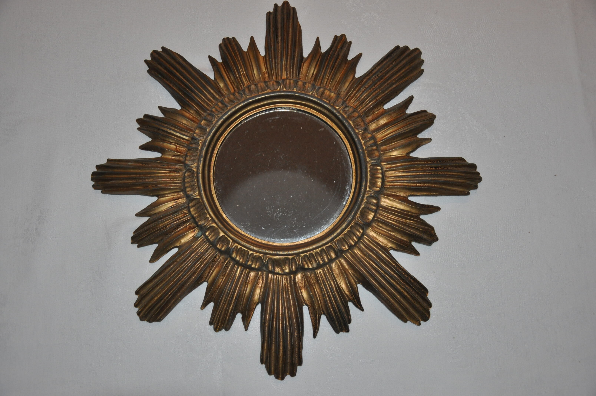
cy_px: 198
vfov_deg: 34.1
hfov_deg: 49.6
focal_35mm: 39
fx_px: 645
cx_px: 298
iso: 800
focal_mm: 26
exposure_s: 1/60
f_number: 4
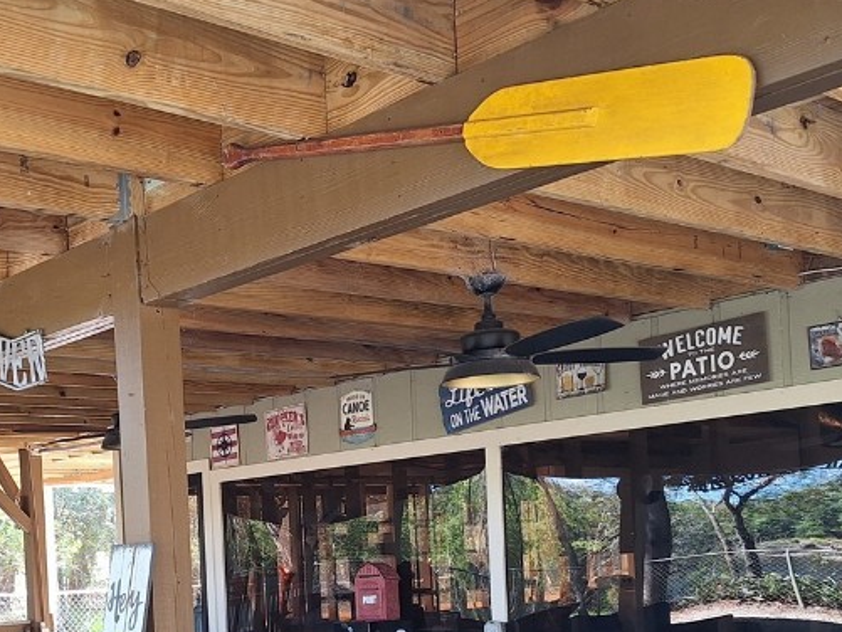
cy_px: 545
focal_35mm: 47
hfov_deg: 40.0
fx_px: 1144
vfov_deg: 29.8
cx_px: 286
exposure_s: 1/60
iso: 40
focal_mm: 5.54
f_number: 1.8
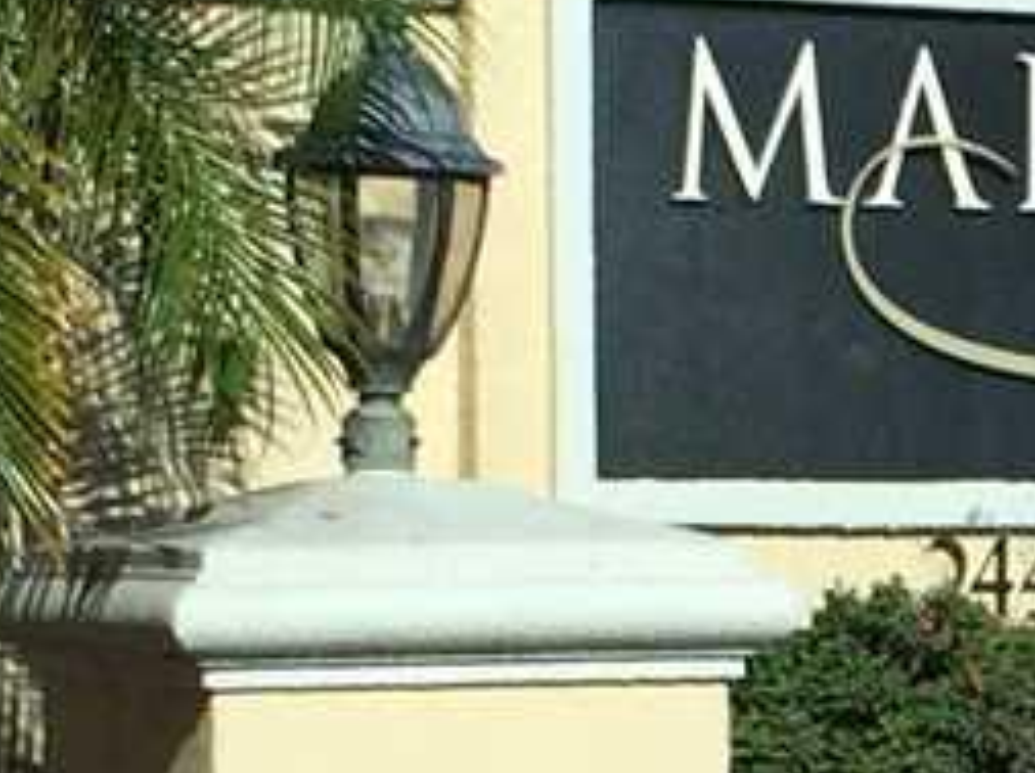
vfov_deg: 15.5
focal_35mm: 95
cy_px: 507
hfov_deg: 19.0
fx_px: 2836
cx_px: 1375
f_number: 2.2
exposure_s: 1/3425
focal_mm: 4.12
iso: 32
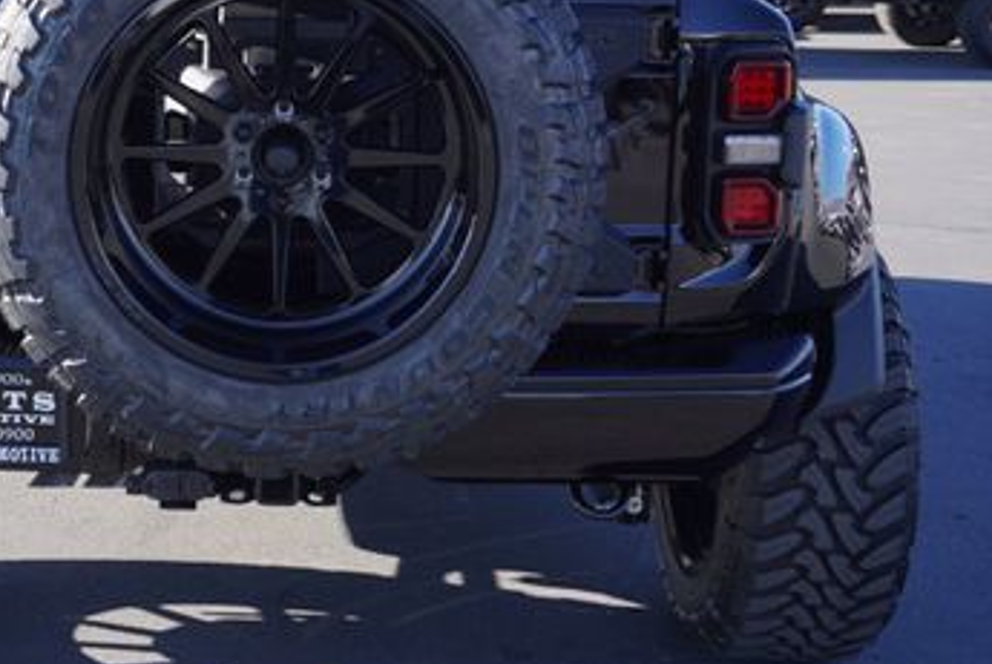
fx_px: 1764
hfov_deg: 30.7
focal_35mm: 64
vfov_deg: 21.2
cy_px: 172
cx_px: 216
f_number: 4.5
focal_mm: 23
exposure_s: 1/200
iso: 100
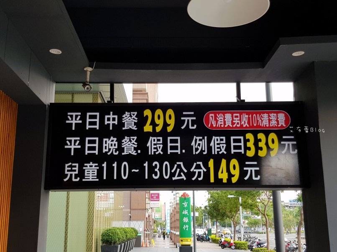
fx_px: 253
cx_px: 168
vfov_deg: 53.0
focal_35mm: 26
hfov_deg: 67.3
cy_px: 126
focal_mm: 4.3
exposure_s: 1/165
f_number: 1.7
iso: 40
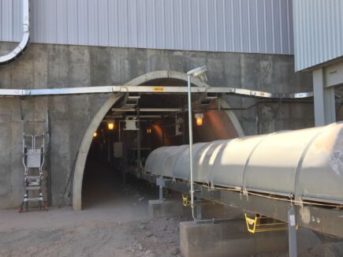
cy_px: 125
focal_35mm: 40
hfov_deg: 46.8
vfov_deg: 35.9
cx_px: 186
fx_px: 396
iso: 32
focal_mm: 4.15
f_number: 2.2
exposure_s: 1/425
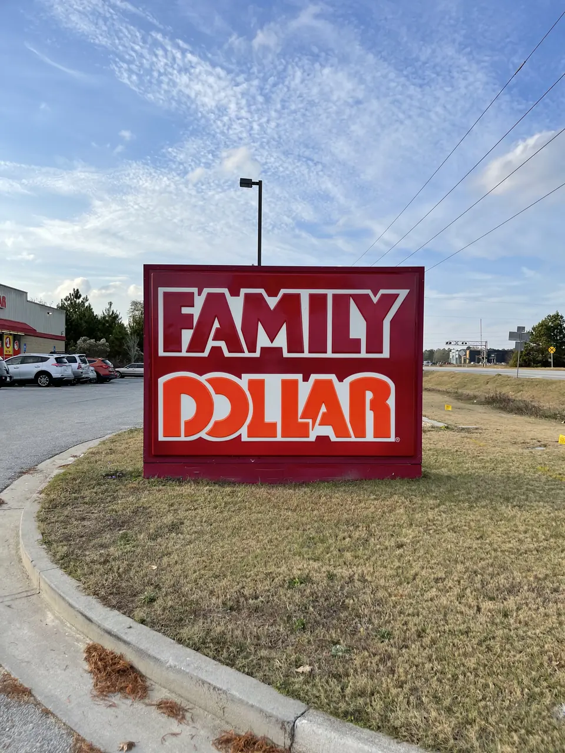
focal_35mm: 26
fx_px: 566
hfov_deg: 53.1
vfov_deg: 67.3
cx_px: 282
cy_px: 376
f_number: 1.6
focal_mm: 5.1
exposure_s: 1/2597
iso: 32
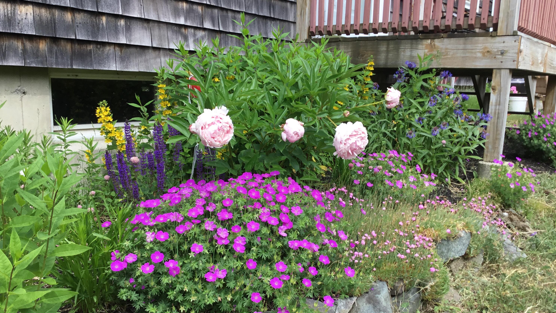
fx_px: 501
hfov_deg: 58.0
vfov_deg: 34.6
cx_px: 278
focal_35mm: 34
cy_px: 180
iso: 25
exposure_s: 1/388
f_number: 2.4
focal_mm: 3.3
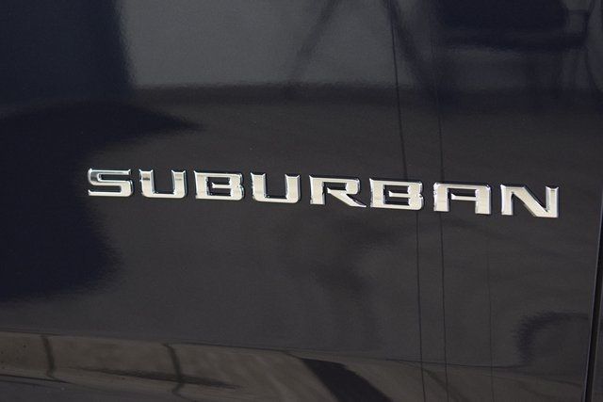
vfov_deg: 15.7
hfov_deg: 23.4
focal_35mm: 87
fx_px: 1457
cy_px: 201
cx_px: 302
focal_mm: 58
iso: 1600
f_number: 4
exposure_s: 1/30
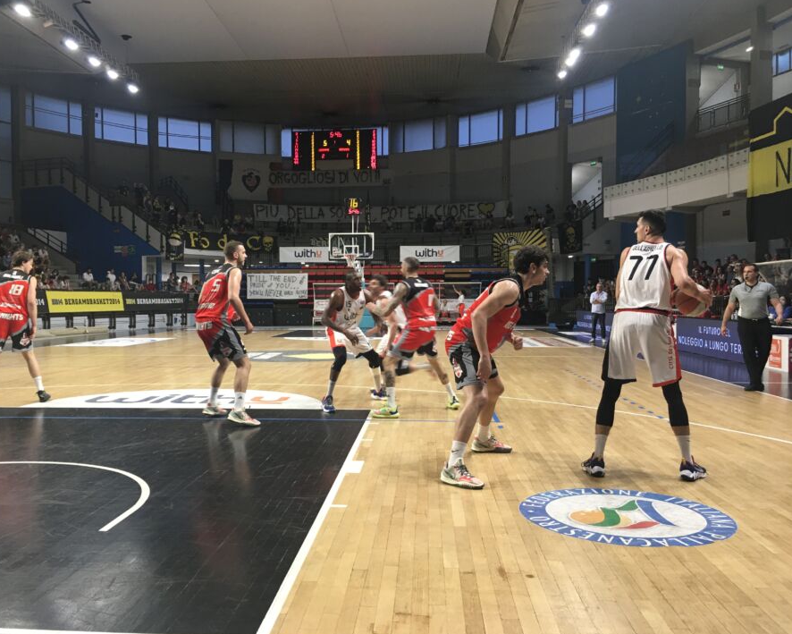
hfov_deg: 57.1
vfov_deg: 47.1
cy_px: 315
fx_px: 727
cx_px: 364
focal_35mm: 31
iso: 50
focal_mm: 4.15
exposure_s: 1/33
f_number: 2.2
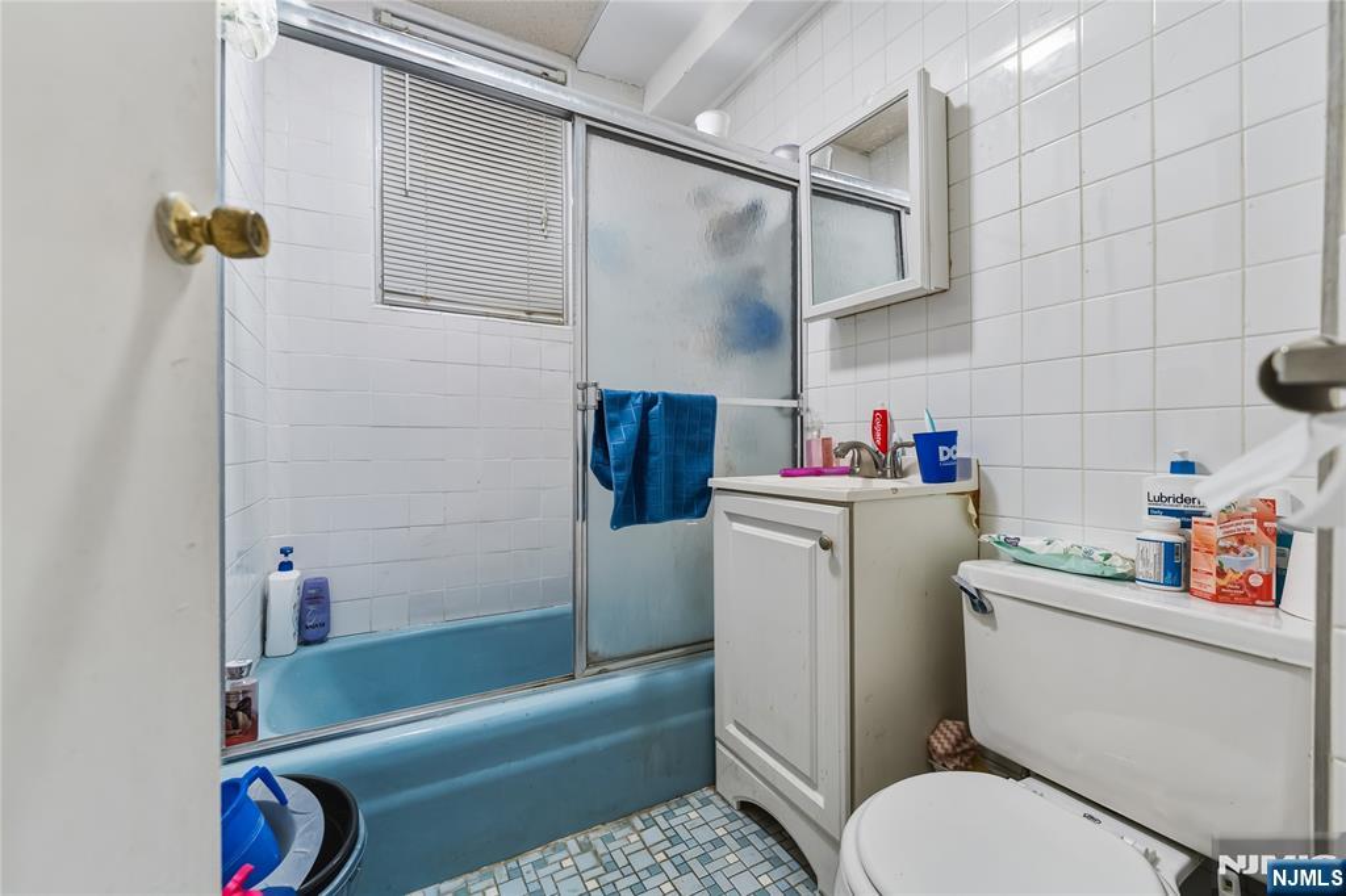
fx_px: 523
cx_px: 673
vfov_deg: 81.2
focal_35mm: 14
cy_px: 448
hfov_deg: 104.3
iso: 1250
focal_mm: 14
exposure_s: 1/125
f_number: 3.5
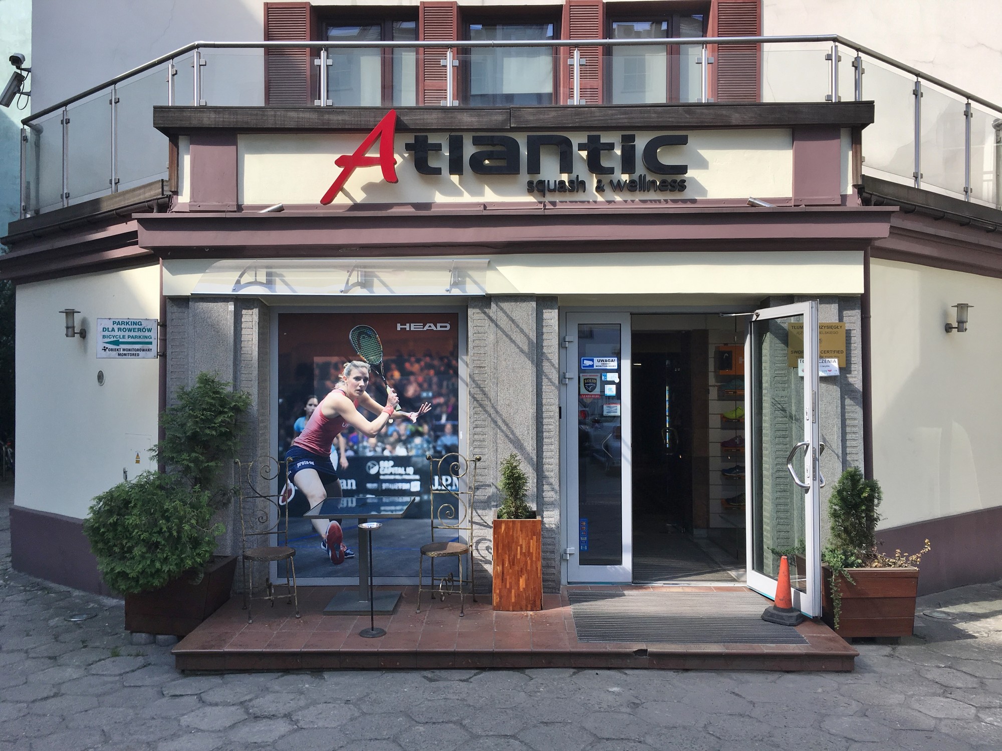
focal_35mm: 29
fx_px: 839
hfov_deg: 61.7
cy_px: 376
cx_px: 501
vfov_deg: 48.2
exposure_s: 1/686
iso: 25
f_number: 2.2
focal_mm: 4.15
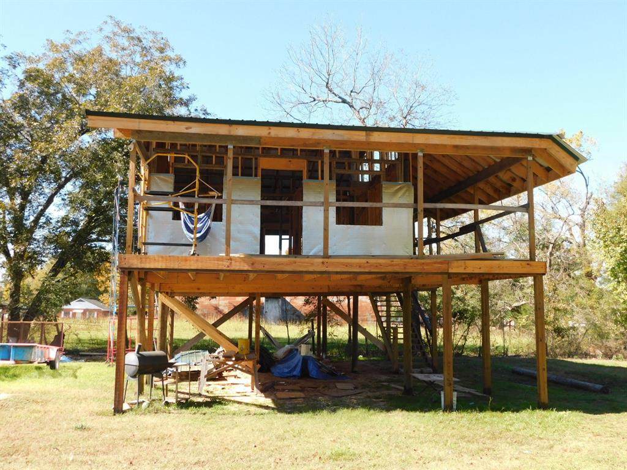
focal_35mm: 36
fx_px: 652
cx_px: 314
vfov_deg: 39.7
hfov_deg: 51.4
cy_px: 235
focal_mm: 6.3
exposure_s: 1/320
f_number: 3.5
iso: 125
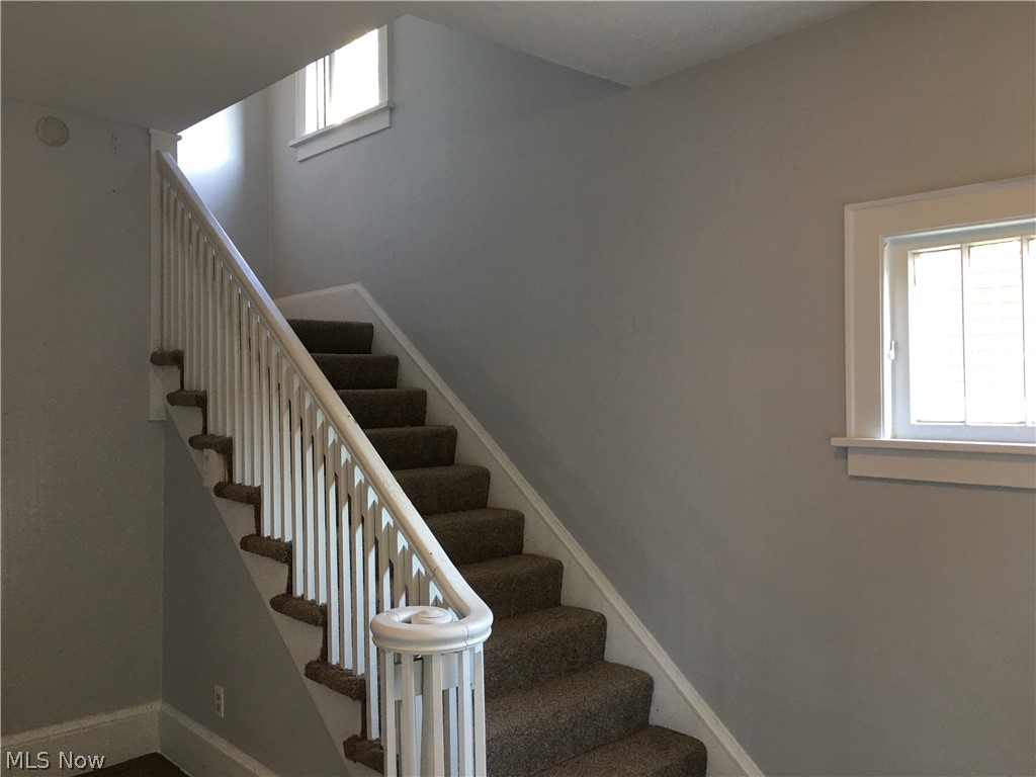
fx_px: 868
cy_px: 388
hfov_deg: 61.7
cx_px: 518
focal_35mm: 29
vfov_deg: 48.2
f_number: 2.2
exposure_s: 1/15
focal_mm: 4.15
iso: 40
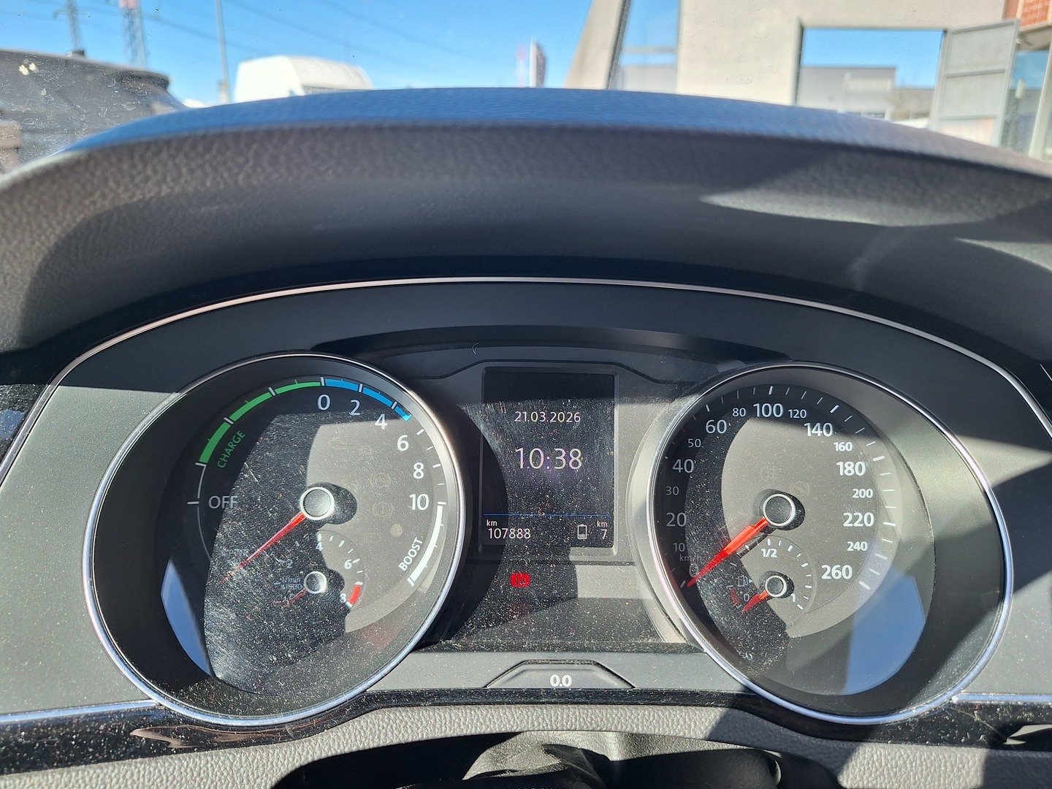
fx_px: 699
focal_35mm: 23
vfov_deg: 58.9
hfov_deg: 73.9
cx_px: 526
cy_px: 394
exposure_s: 1/275
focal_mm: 5.54
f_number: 1.8
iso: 40
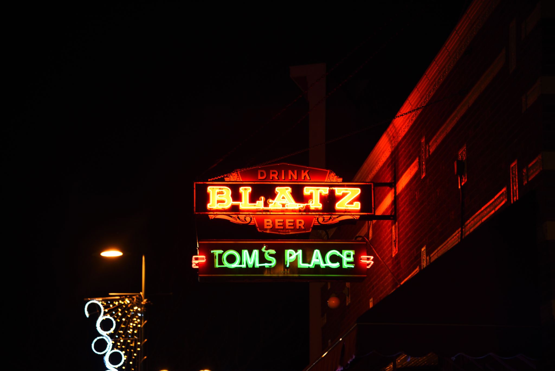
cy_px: 186
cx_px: 278
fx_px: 1851
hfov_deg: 17.1
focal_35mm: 120
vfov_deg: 11.4
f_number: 4
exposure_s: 1/20
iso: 800
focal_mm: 120
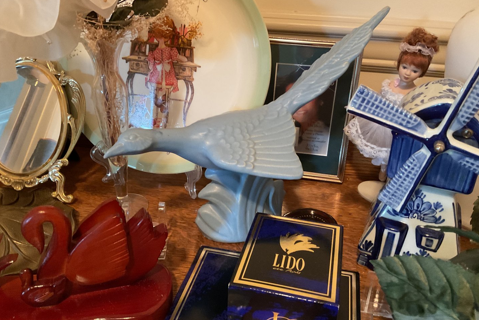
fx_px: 426
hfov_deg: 58.7
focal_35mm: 32
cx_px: 247
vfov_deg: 41.1
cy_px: 157
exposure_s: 1/30
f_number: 1.8
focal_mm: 3
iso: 320
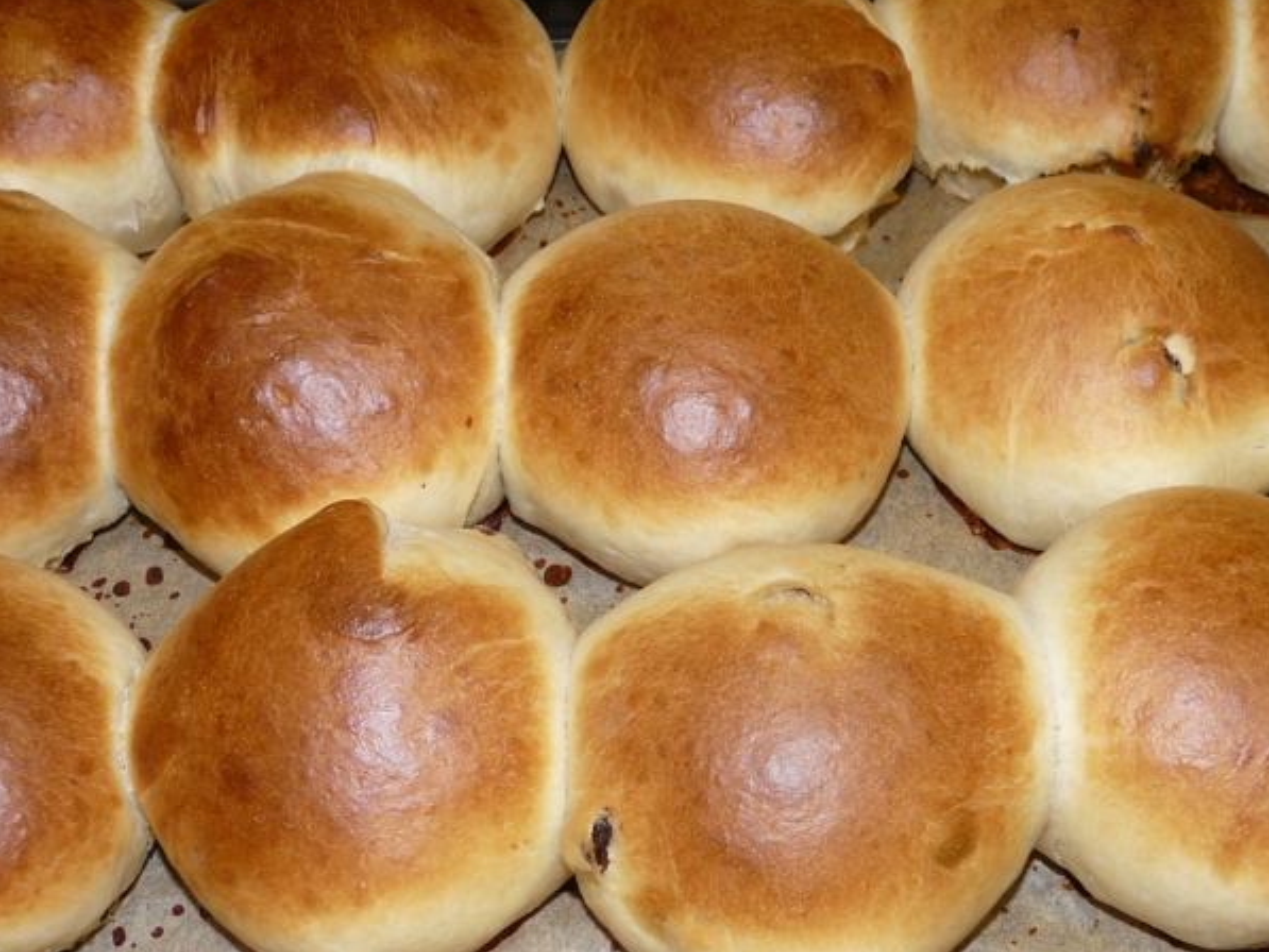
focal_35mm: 48
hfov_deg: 39.4
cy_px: 686
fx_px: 1760
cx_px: 776
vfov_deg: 29.9
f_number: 2.8
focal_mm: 4.6
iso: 100
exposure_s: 1/30
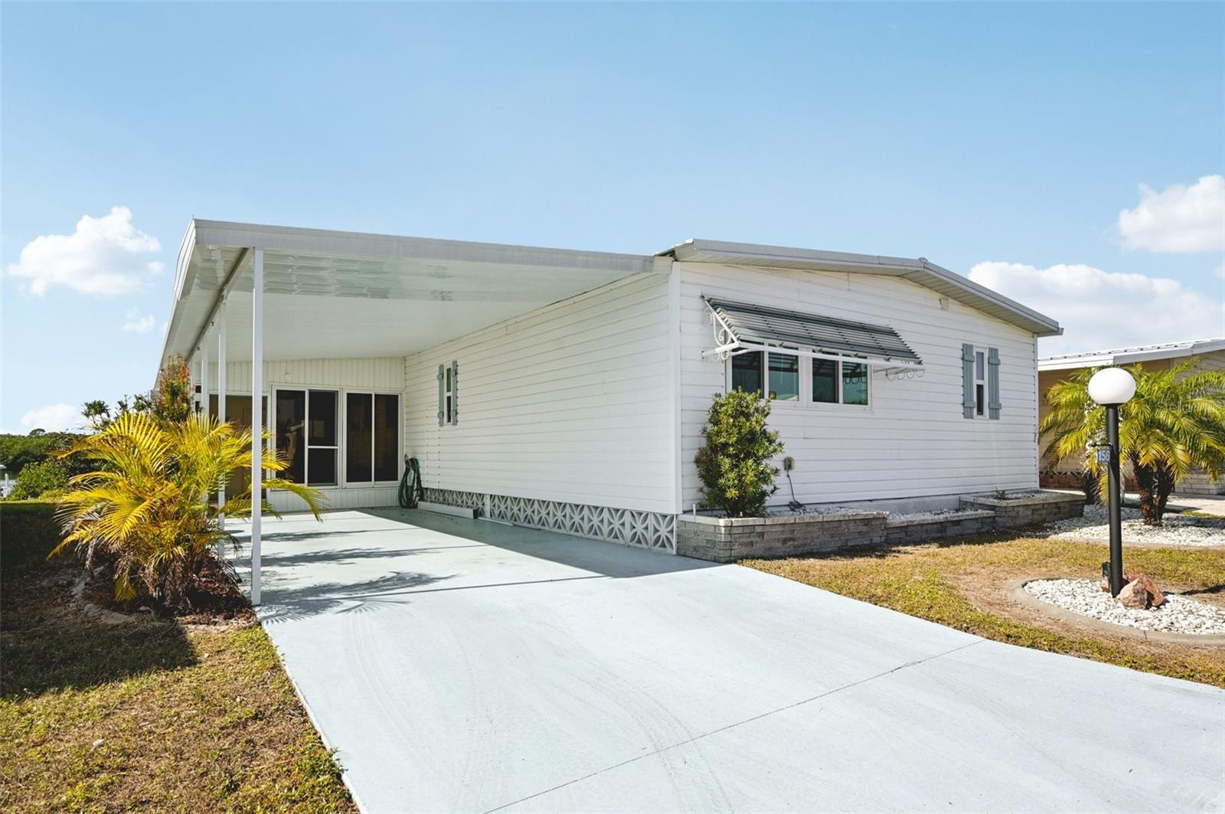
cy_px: 407
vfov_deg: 63.1
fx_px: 663
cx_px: 612
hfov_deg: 85.5
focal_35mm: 20
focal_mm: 19.5
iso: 400
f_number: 8
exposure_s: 1/2000
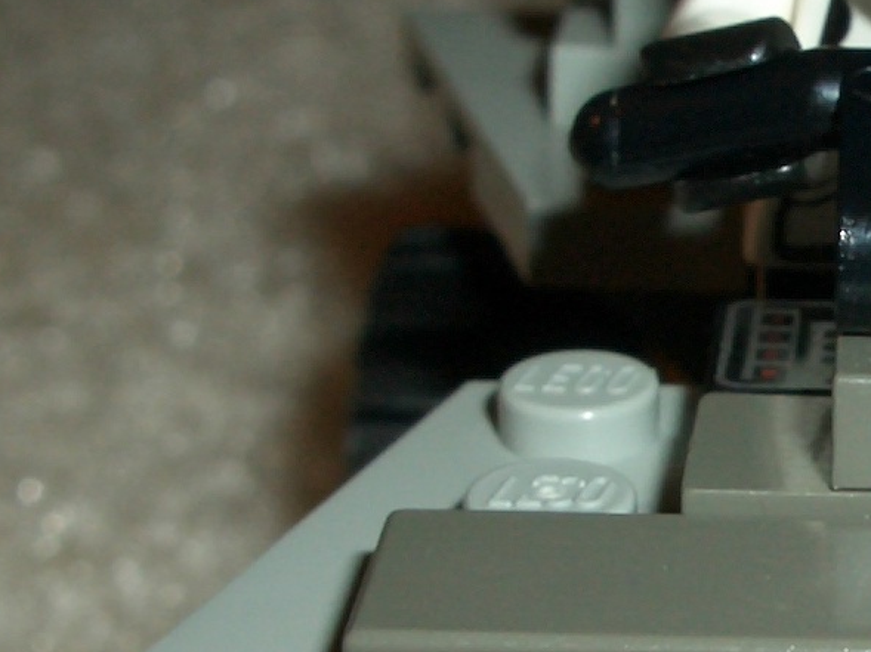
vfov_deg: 10.8
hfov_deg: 14.1
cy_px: 371
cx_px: 957
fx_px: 3445
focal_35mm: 137
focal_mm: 5.8
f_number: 4.3
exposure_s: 1/60
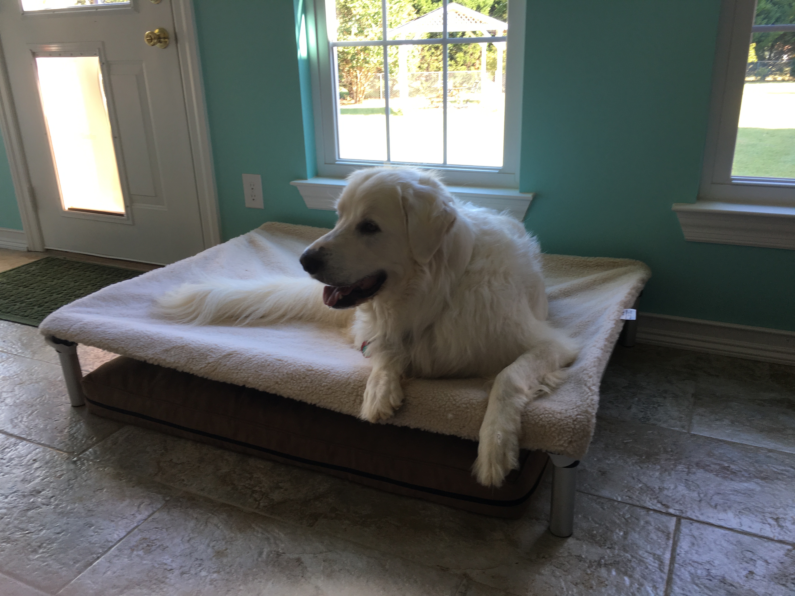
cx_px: 398
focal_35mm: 29
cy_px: 298
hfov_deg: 61.7
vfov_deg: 48.2
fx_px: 666
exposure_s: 1/40
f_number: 2.2
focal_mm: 4.15
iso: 25
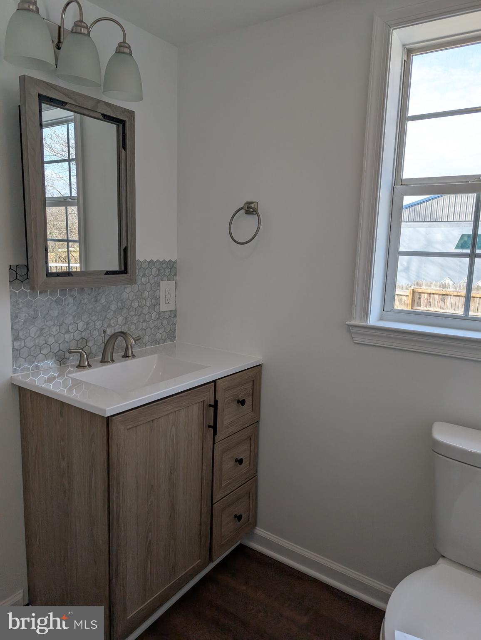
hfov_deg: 56.9
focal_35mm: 24
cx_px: 240
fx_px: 444
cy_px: 320
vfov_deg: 71.5
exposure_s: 1/232
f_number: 1.68
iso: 22
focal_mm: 6.9
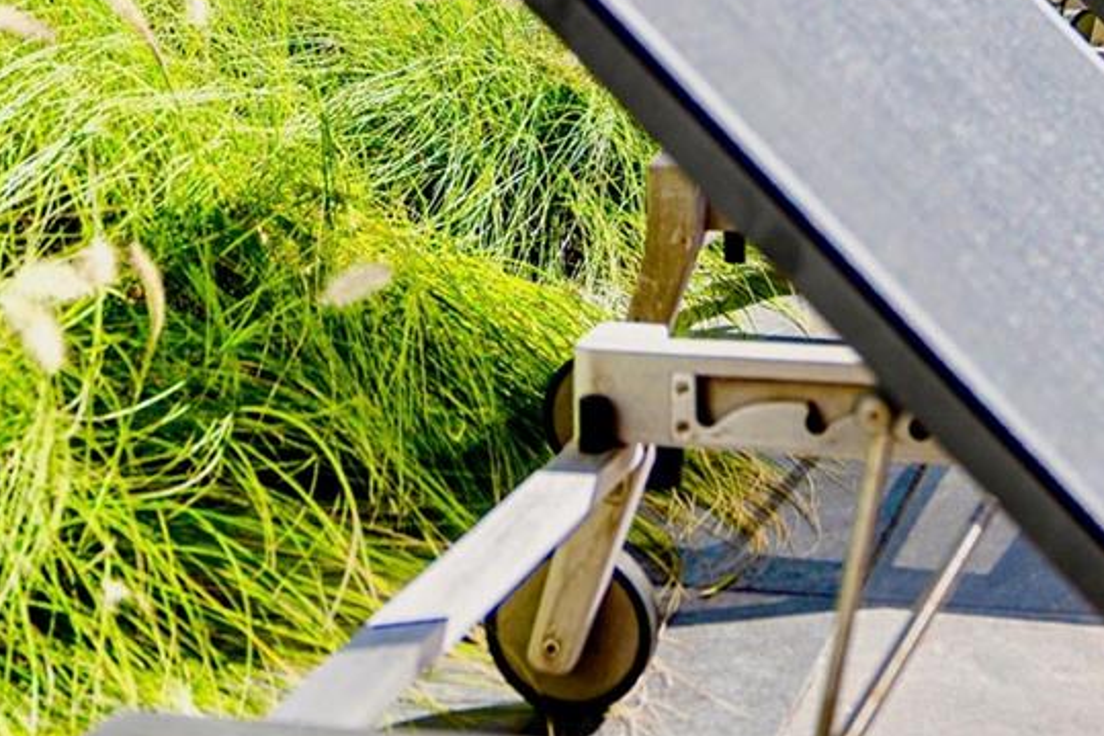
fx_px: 2912
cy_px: -318
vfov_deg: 13.7
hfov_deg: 21.4
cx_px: 645
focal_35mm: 95
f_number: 3.5
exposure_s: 1/3000
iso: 100
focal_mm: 32
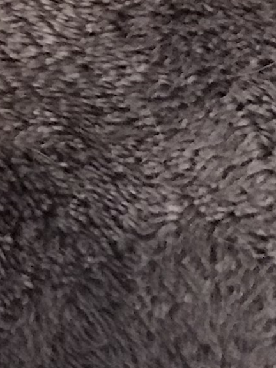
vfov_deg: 9.1
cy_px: -498
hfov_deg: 7.4
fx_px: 2084
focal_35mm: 196
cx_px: -145
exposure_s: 1/4
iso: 100
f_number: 1.8
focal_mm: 3.99
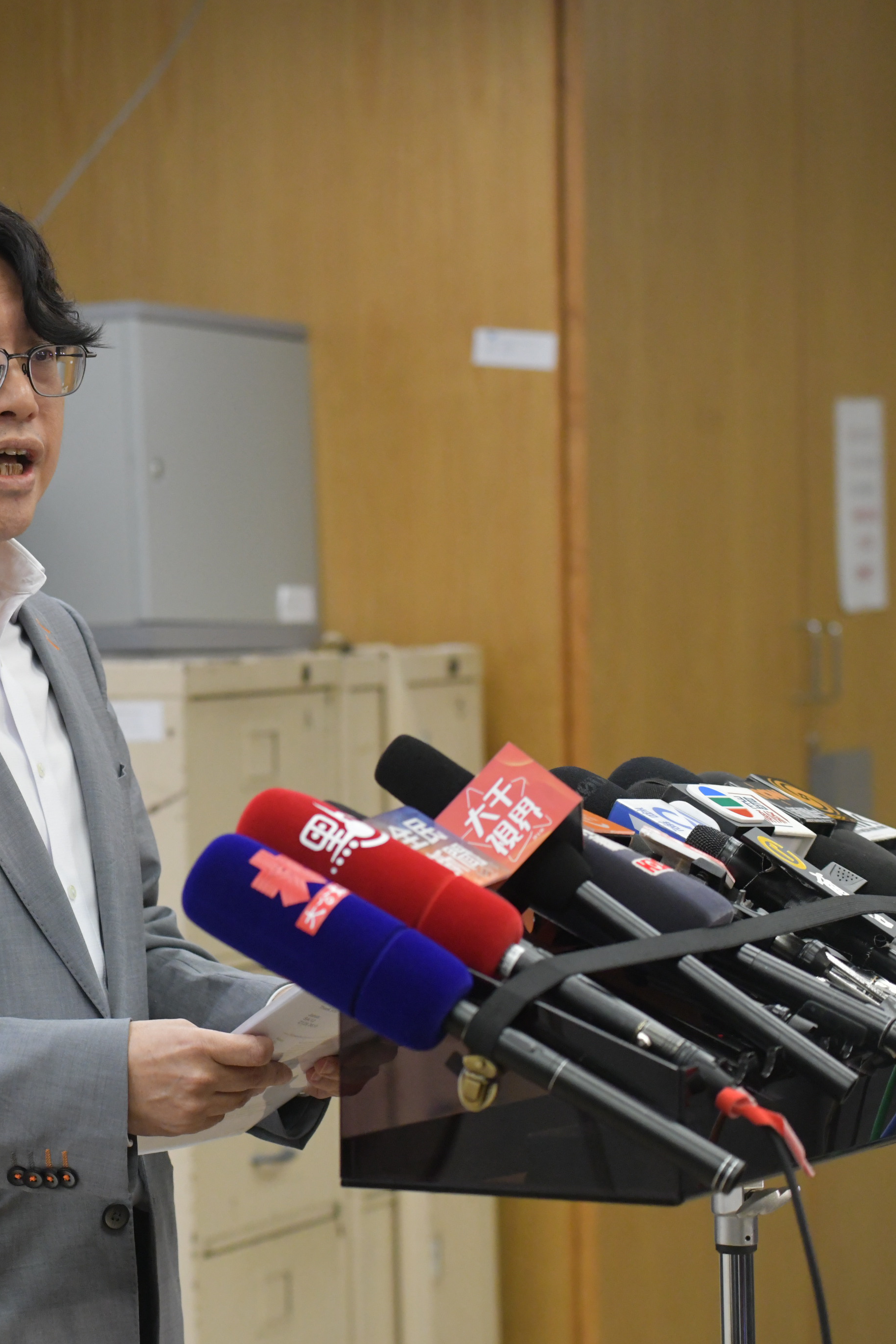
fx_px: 5525
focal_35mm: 148
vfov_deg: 13.9
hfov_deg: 9.2
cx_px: 23
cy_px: 671
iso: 3200
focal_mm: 98
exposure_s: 1/250
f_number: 5
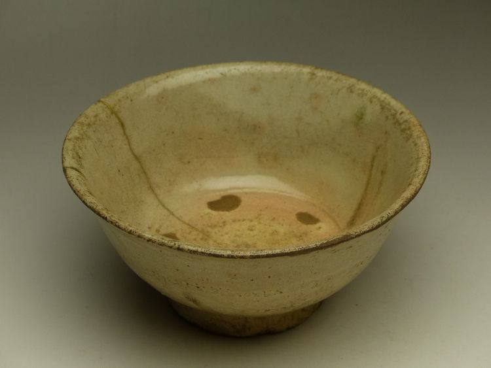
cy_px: 184
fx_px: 1376
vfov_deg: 15.3
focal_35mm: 97
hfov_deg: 20.2
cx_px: 246
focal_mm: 17.4
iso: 200
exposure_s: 1/200
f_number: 4
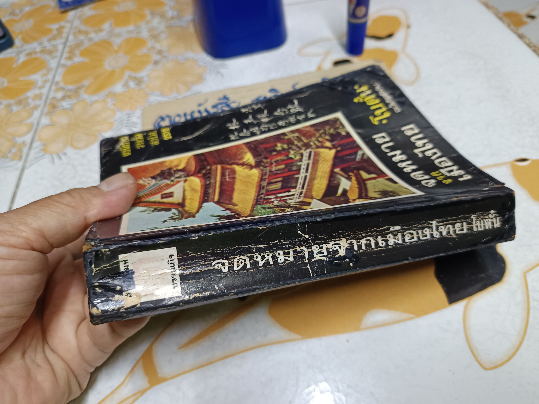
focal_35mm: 24
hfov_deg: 71.6
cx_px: 270
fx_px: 374
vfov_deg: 56.8
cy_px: 202
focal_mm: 5.31
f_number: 1.7
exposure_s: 1/25
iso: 1054
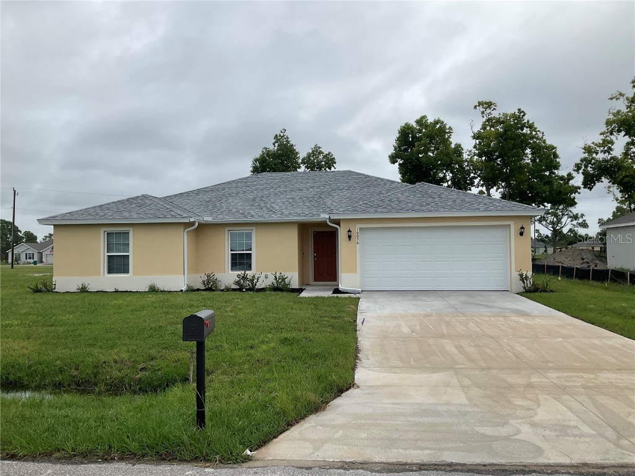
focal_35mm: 29
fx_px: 532
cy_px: 238
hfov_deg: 61.7
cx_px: 318
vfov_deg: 48.2
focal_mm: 3
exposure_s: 1/2058
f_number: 1.8
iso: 16
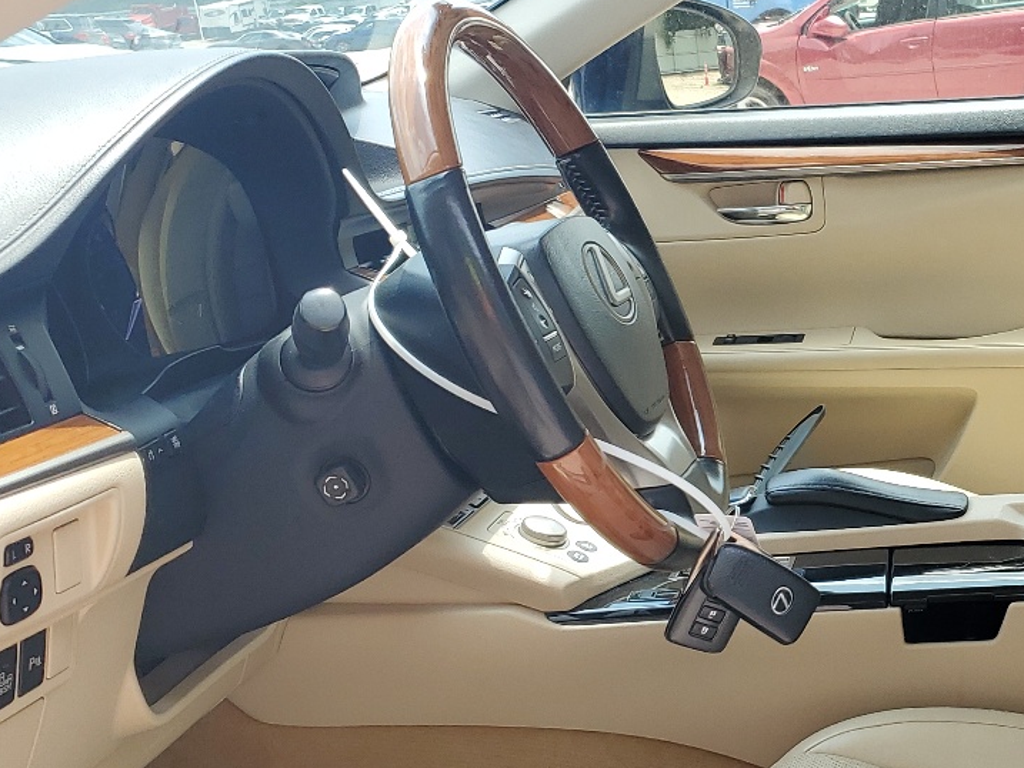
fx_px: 1716
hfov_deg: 31.7
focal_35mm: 58
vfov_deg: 25.1
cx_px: 918
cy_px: 491
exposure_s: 1/667
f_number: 1.5
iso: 50
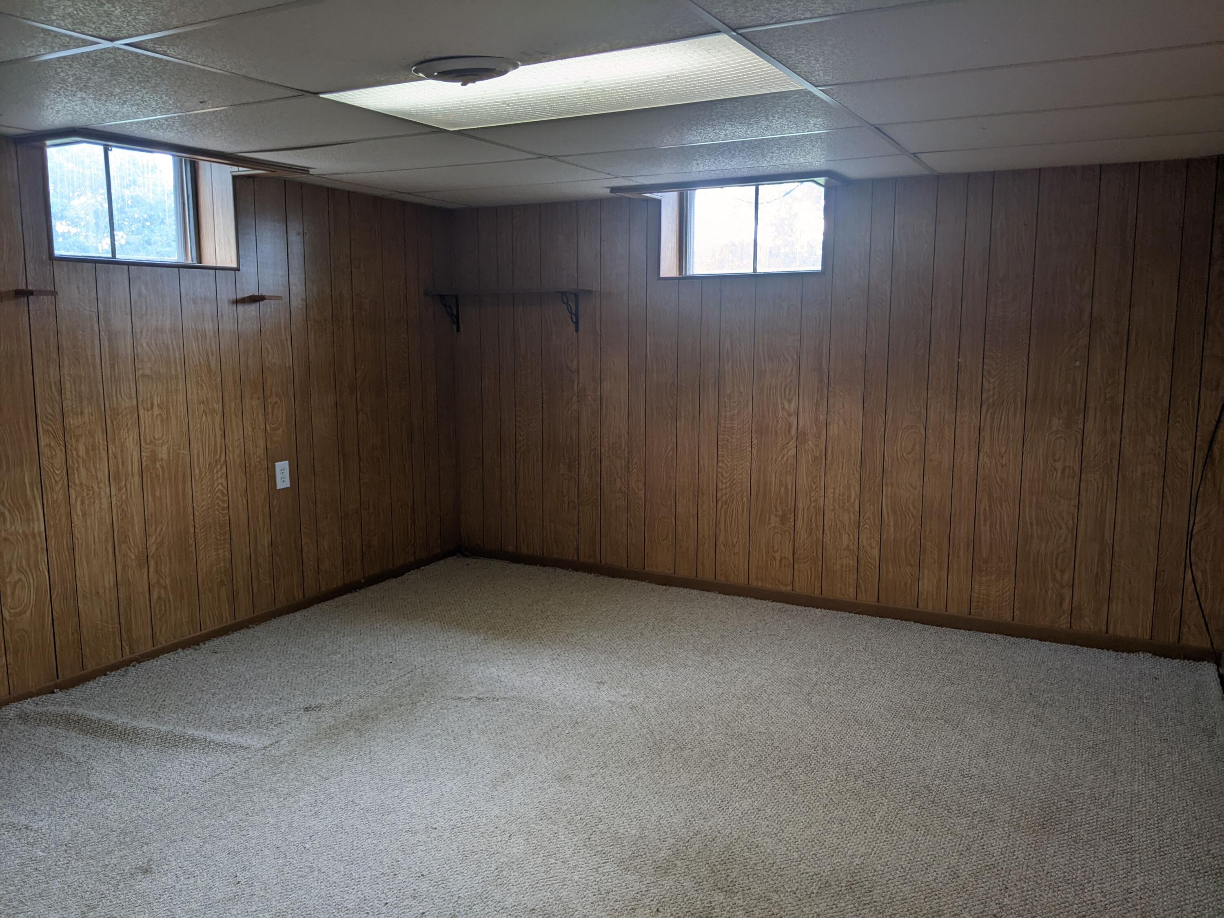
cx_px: 612
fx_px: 955
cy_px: 459
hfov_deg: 65.3
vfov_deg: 51.4
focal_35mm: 27
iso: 70
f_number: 1.8
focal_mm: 4.44
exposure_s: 1/120
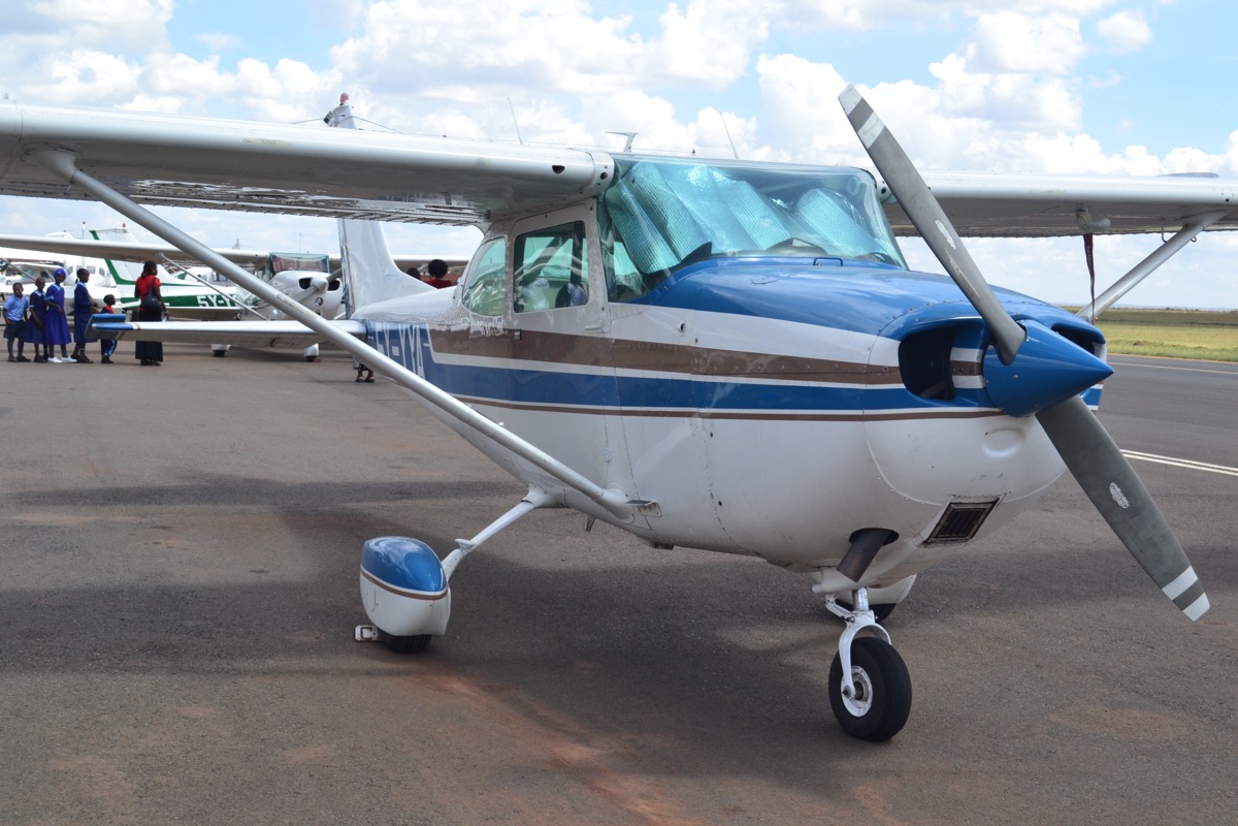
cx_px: 619
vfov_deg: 28.1
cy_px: 413
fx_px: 1651
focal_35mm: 48
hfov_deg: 41.1
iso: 400
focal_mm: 32
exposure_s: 1/250
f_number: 10
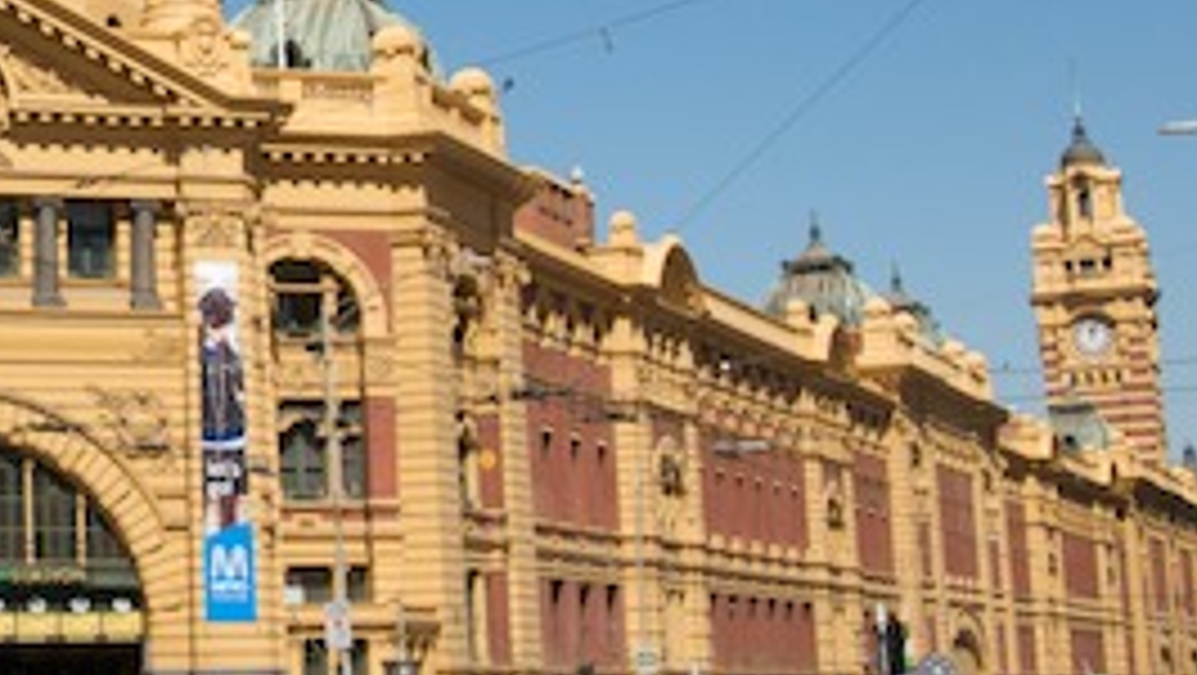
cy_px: 58
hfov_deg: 23.6
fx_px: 2699
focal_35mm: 85
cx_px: -86
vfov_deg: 14.1
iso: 250
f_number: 10
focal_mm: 24
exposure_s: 1/400
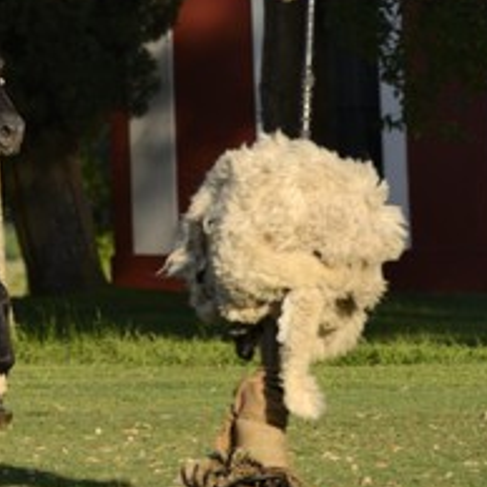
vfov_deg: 4.8
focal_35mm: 368
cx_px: 0
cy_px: 153
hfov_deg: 4.8
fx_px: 5857
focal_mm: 200
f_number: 7.1
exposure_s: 1/800
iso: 400
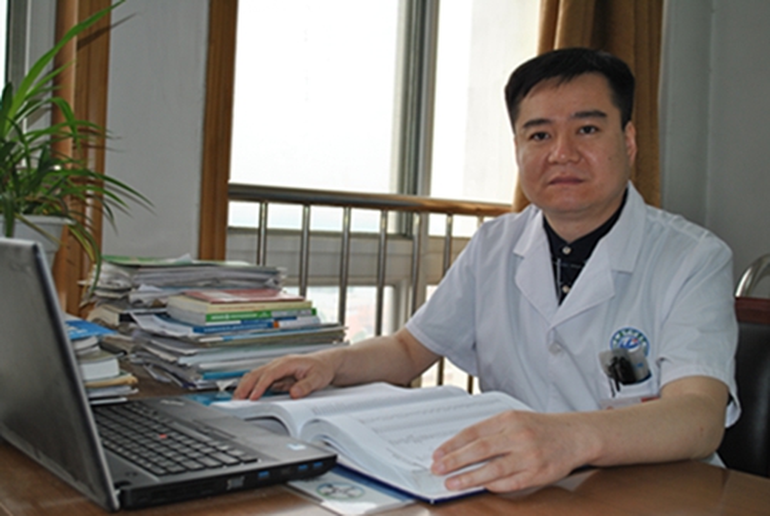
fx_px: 835
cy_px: 258
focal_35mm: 39
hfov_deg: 49.5
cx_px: 385
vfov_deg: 34.3
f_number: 4.2
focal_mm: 26
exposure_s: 1/125
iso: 200
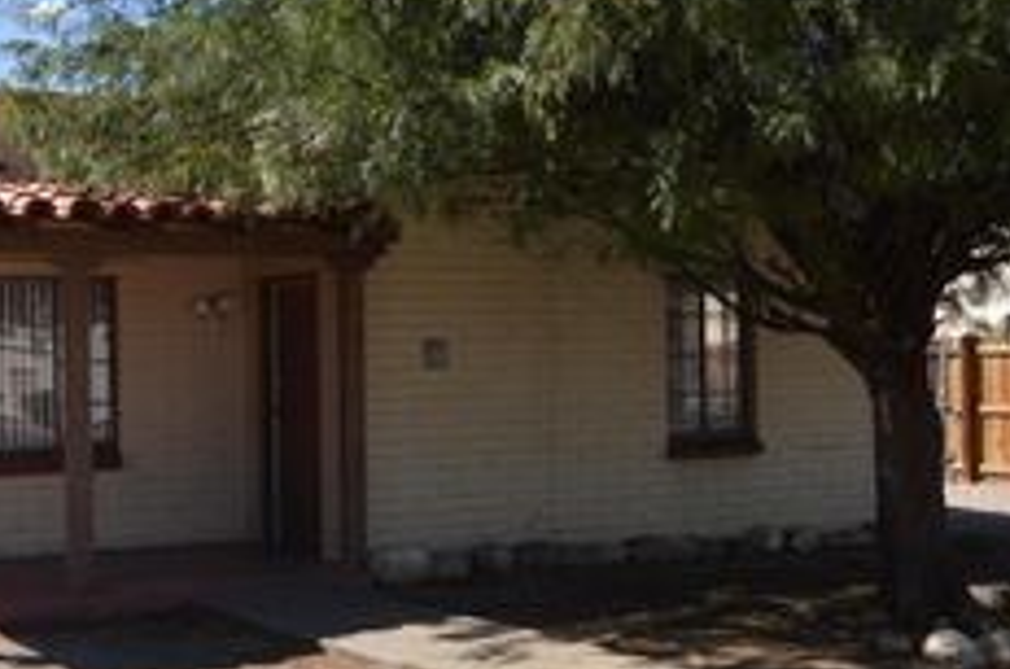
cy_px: 380
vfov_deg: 25.9
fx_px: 1456
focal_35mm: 52
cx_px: 236
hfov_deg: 37.2
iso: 100
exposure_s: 1/200
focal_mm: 16
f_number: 8
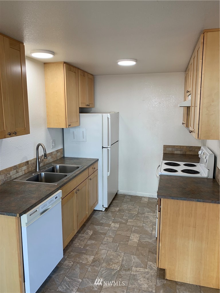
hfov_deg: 53.1
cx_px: 110
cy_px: 146
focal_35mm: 26
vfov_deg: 67.3
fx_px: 220
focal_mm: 4.25
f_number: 1.8
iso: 50
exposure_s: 1/60
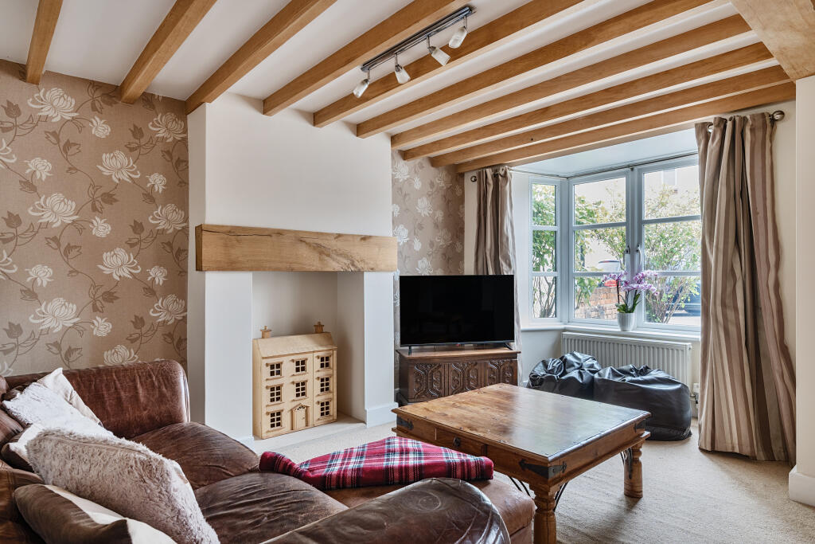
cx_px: 408
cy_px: 272
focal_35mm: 19
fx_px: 430
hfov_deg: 86.9
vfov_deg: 64.6
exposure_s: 1/1.25
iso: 100
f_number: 8
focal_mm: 13
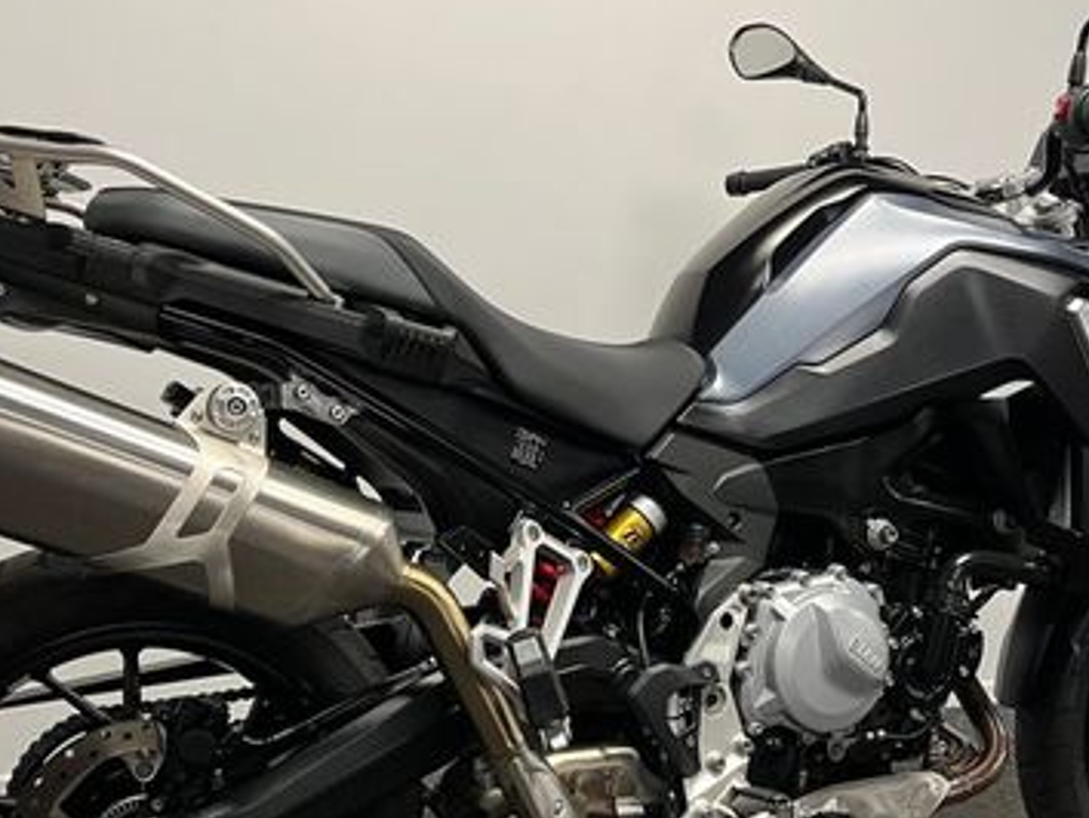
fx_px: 1480
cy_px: 526
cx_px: 603
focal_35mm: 47
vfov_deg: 30.7
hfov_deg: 40.4
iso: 100
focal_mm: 5.1
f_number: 1.6
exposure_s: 1/50
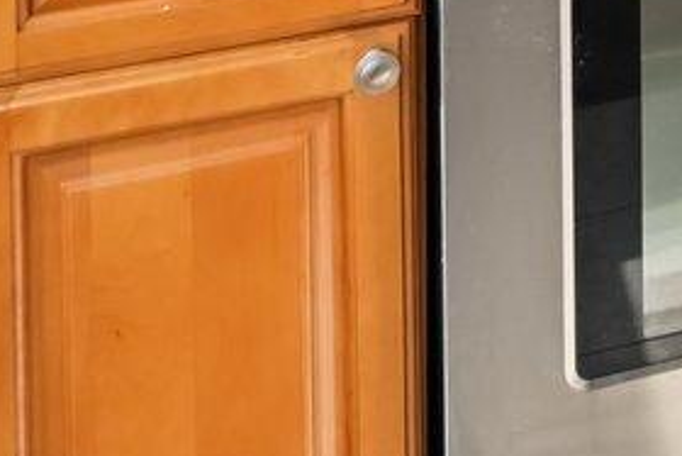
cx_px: 1269
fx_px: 2218
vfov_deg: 8.9
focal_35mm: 117
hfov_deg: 15.0
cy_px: -1023
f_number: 8
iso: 400
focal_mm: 16
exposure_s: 1/125
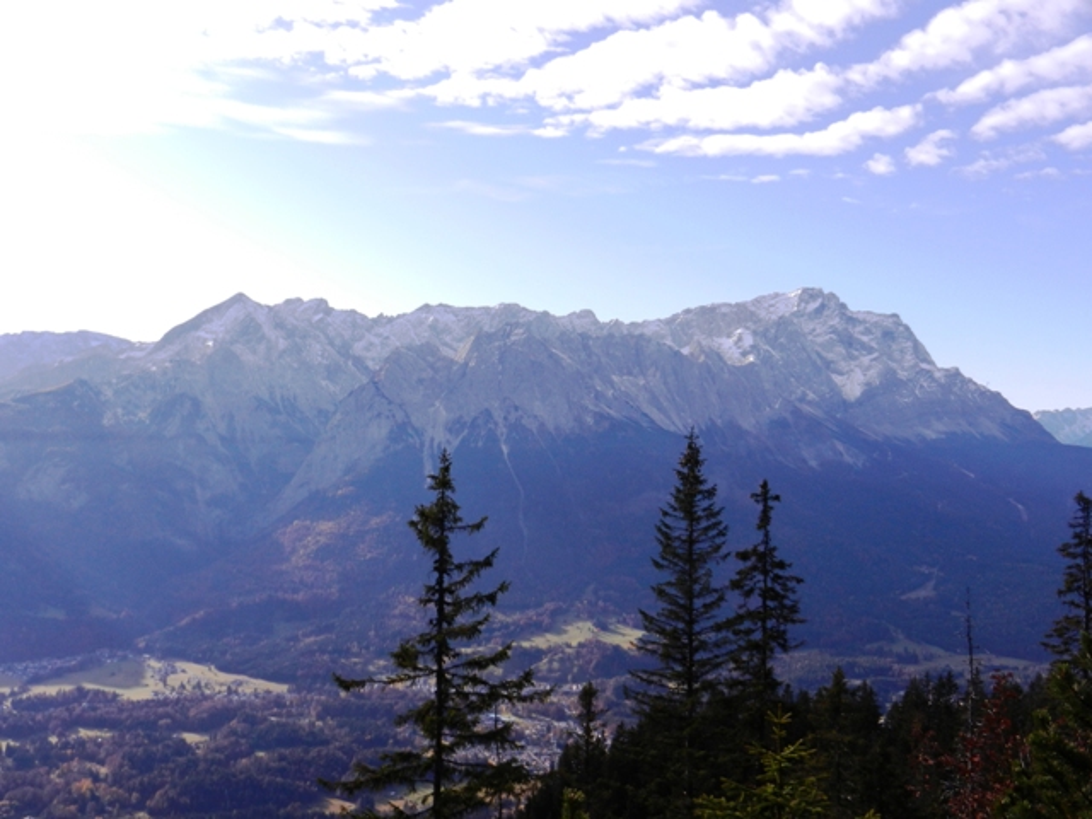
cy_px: 410
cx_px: 546
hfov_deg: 55.4
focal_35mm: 33
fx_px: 1041
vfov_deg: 42.9
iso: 160
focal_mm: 5.9
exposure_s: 1/800
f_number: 3.8
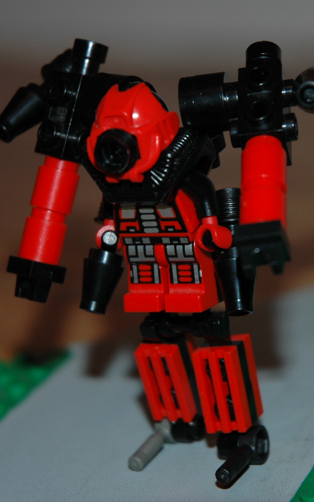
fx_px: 2218
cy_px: 250
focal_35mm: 162
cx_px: 199
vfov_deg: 12.9
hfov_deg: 8.1
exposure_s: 1/60
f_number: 4.5
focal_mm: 70
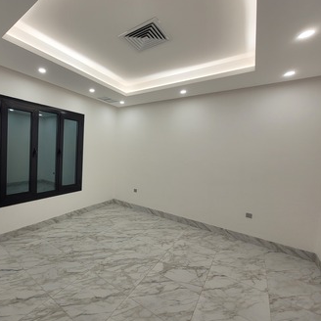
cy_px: 155
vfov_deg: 87.4
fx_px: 168
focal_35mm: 16
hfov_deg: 83.6
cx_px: 100
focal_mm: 1.74
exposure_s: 1/100
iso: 80
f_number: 2.2
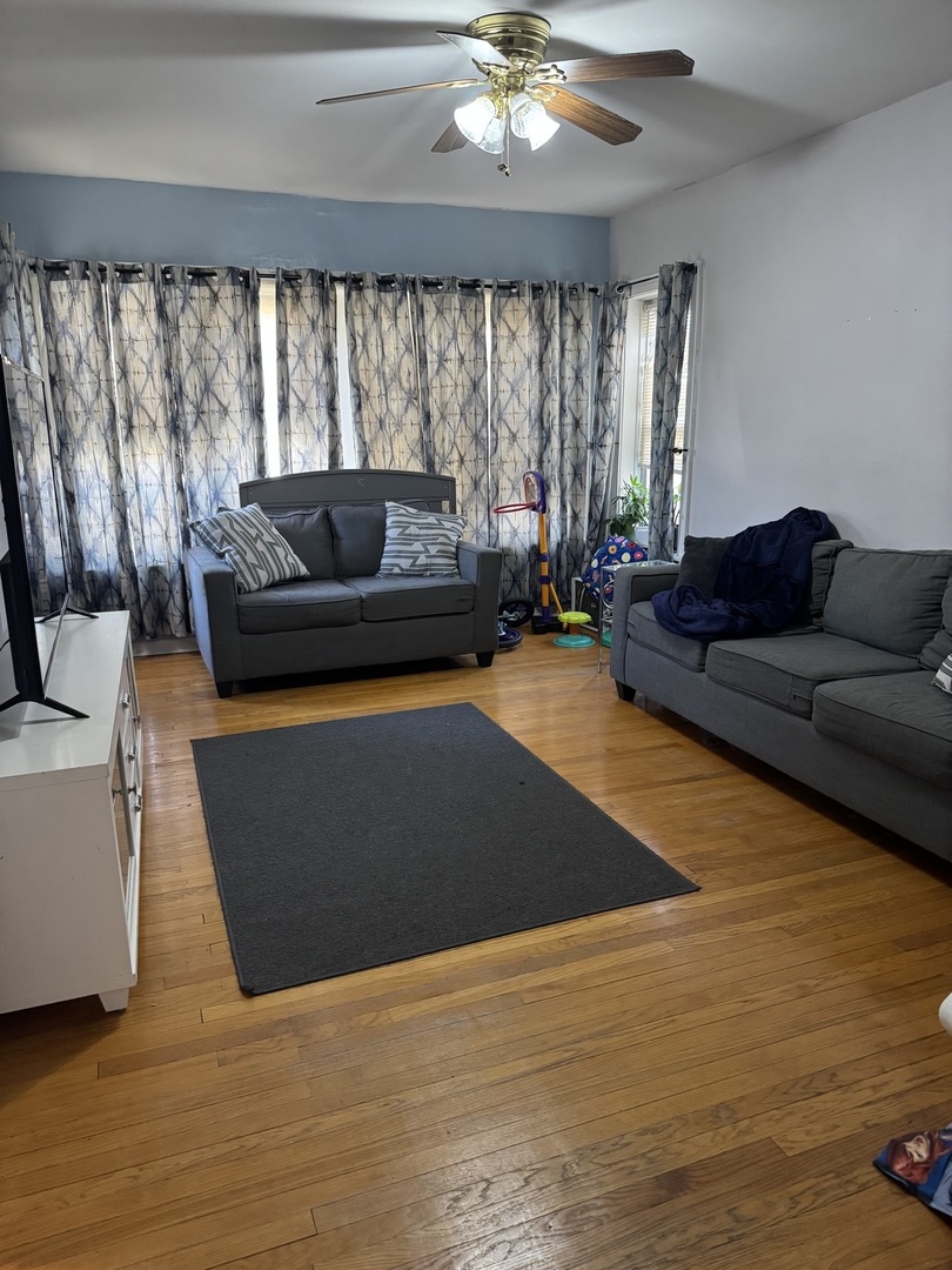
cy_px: 635
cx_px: 476
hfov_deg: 56.8
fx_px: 880
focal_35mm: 24
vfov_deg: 71.6
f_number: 1.78
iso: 500
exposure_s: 1/60
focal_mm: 6.76
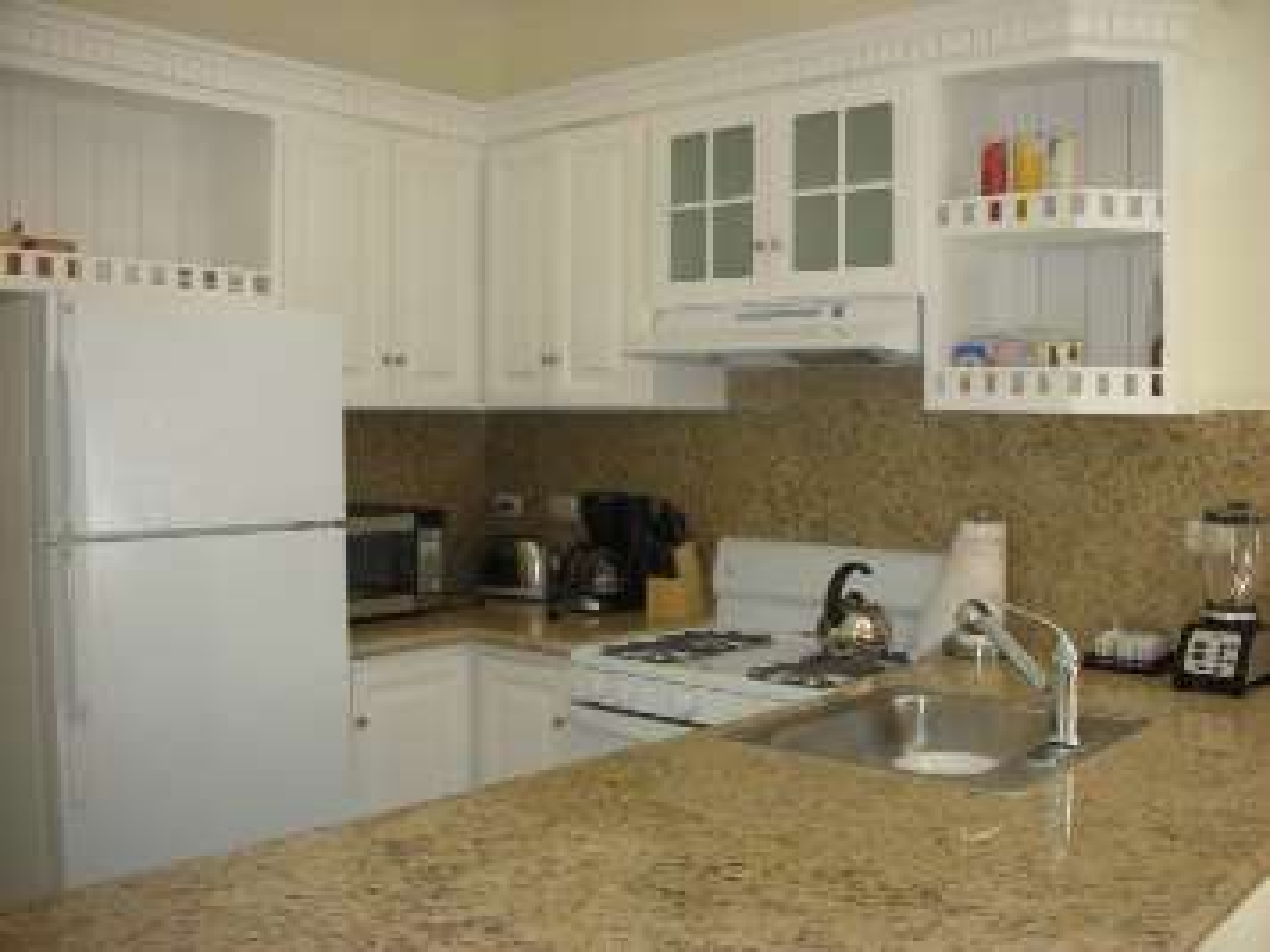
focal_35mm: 35
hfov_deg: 52.6
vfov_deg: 40.7
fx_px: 1284
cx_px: 635
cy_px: 476
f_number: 3
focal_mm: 5.8
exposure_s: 1/29.8
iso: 72
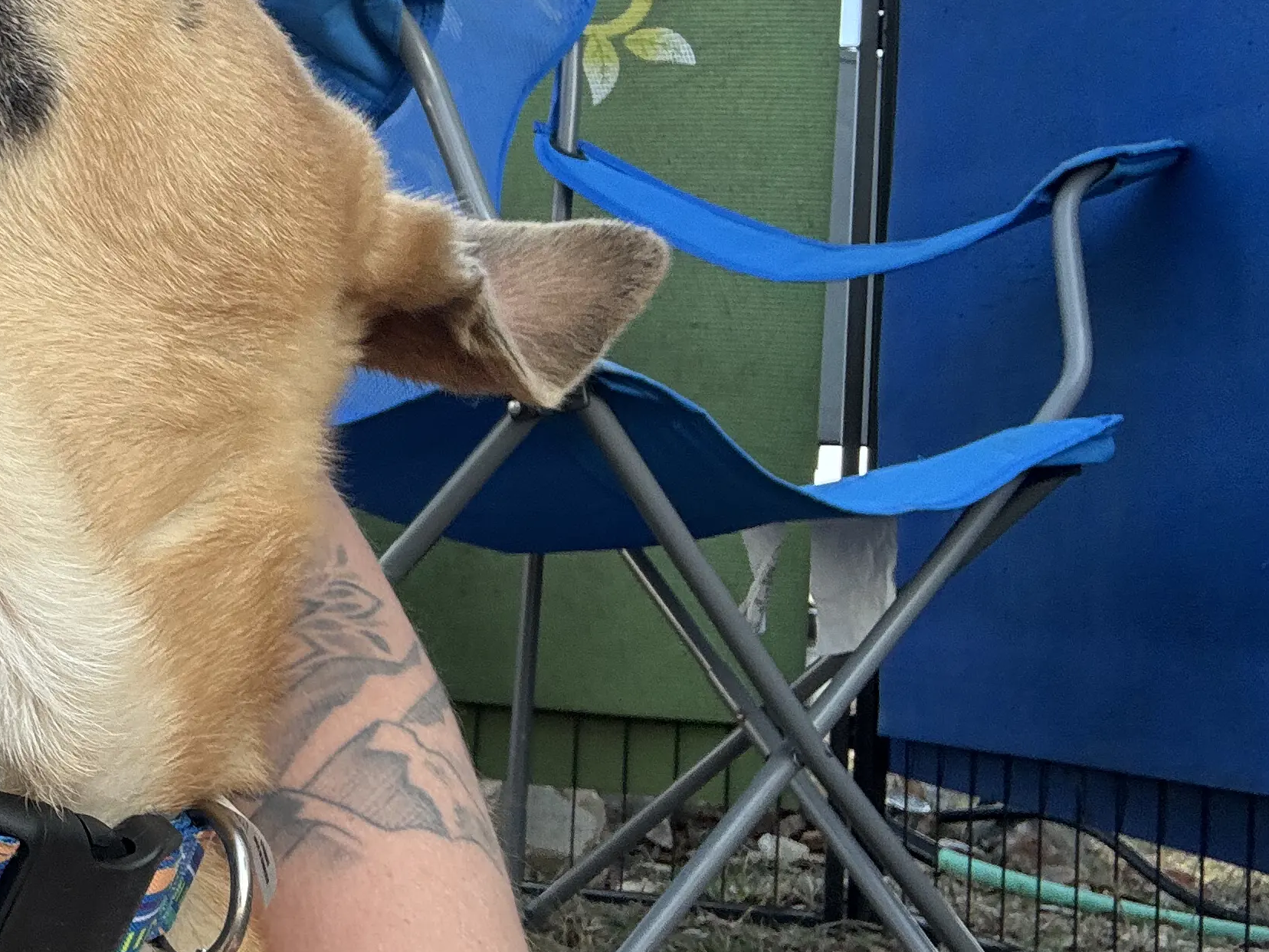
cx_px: -131
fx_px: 2053
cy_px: 509
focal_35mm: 56
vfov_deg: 26.1
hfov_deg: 30.6
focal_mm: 2.69
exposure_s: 1/187
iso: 25
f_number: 1.9
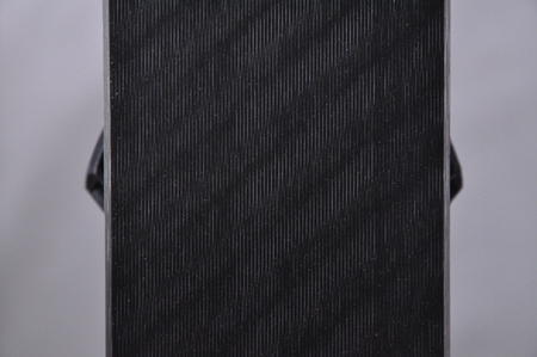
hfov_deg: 13.1
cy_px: 178
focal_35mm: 158
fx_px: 2347
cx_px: 268
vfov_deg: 8.7
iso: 3200
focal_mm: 105
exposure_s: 1/125
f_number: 9.5
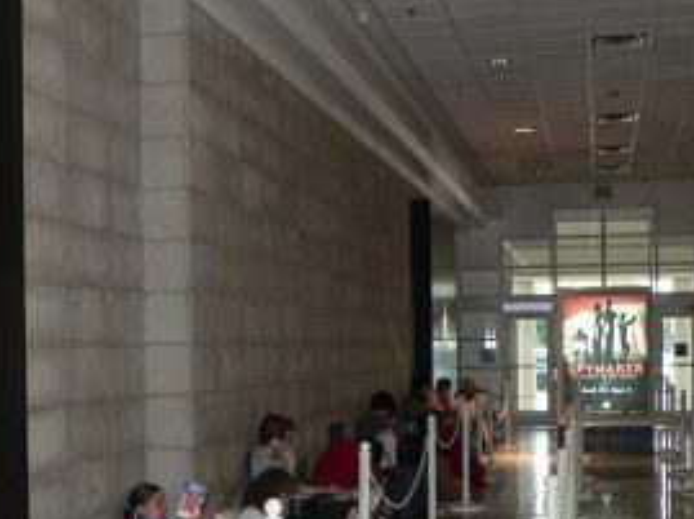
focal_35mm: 67
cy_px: 440
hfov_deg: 28.7
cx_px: 191
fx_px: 1341
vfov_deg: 21.5
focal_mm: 6
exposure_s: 1/60
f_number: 2.8
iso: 300
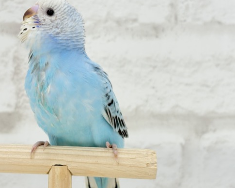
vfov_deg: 22.8
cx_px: 90
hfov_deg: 28.2
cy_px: 75
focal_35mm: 67
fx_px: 466
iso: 64
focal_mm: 5.96
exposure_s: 1/100
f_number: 1.6
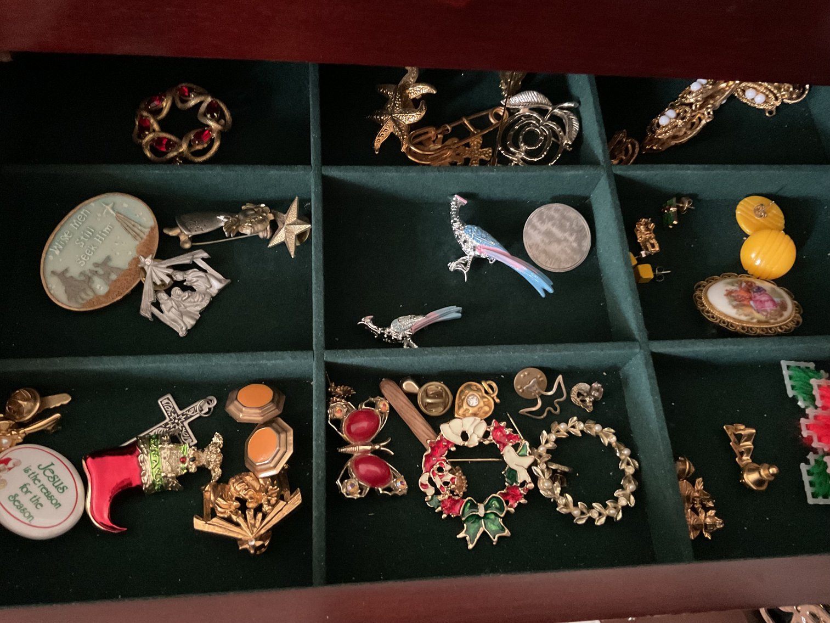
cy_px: 312
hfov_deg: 61.7
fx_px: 695
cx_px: 415
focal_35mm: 29
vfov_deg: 48.2
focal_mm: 3
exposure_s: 1/15
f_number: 1.8
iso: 500
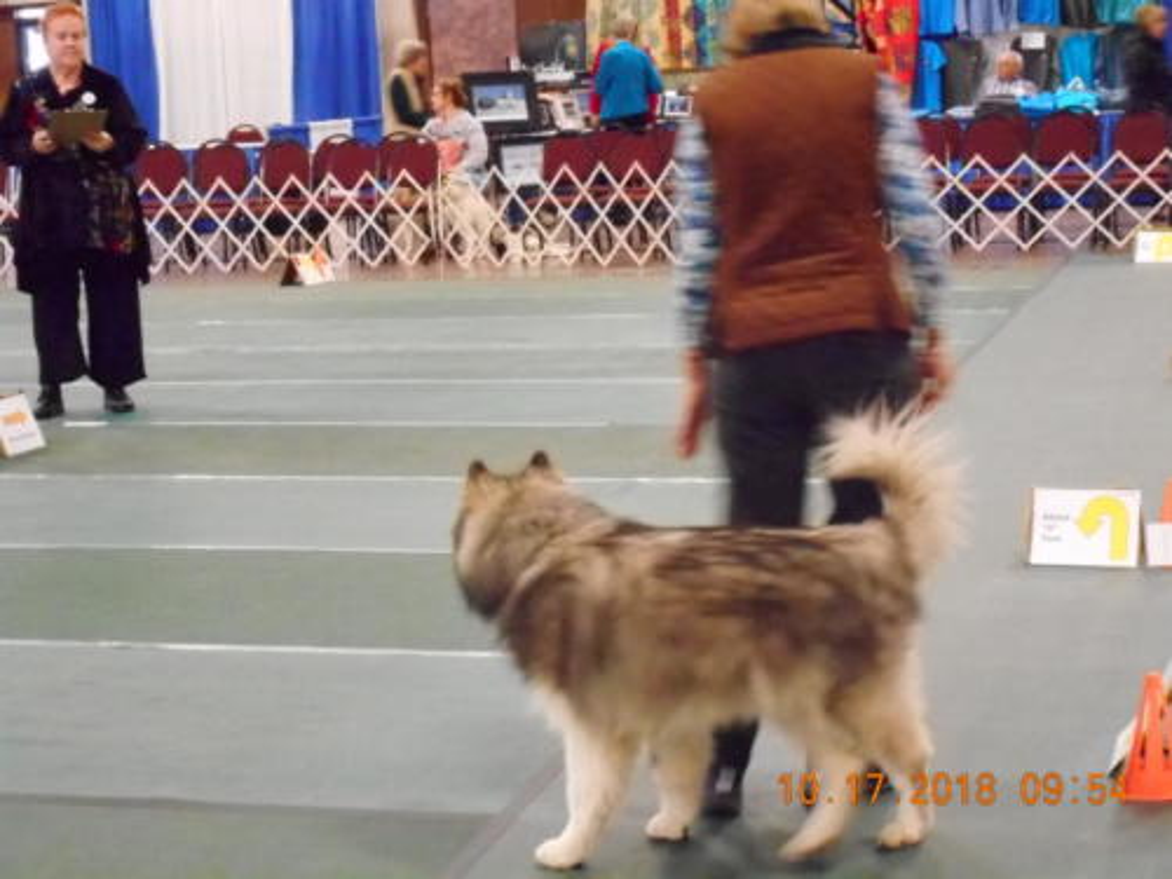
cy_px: 440
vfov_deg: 19.1
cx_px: 586
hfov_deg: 25.3
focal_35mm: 77
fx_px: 2607
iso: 1600
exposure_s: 1/13
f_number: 5.5
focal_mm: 13.8
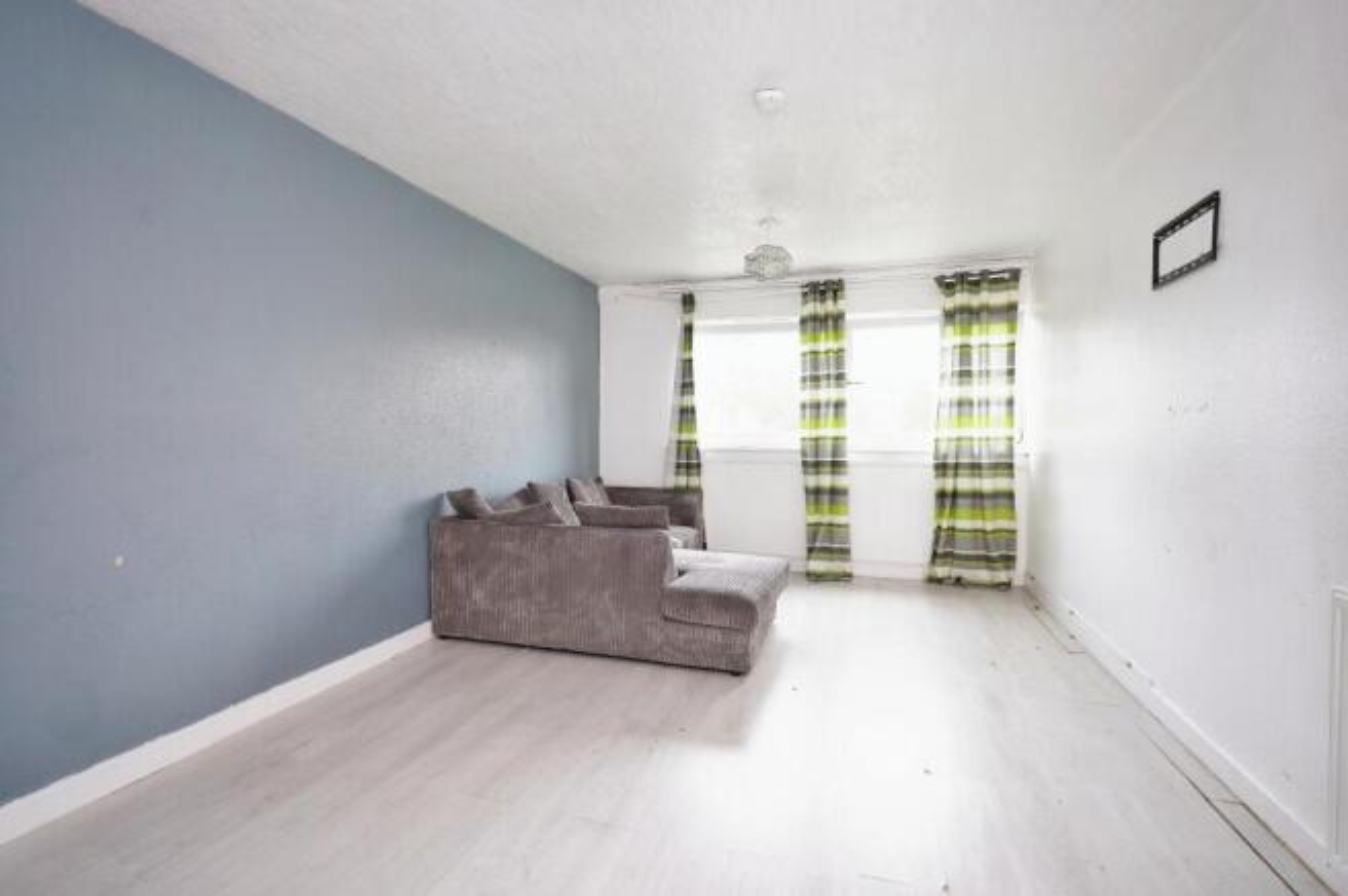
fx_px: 636
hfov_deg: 93.3
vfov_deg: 70.3
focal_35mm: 17
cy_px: 448
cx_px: 674
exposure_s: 1/25
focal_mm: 17
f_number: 2.8
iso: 200
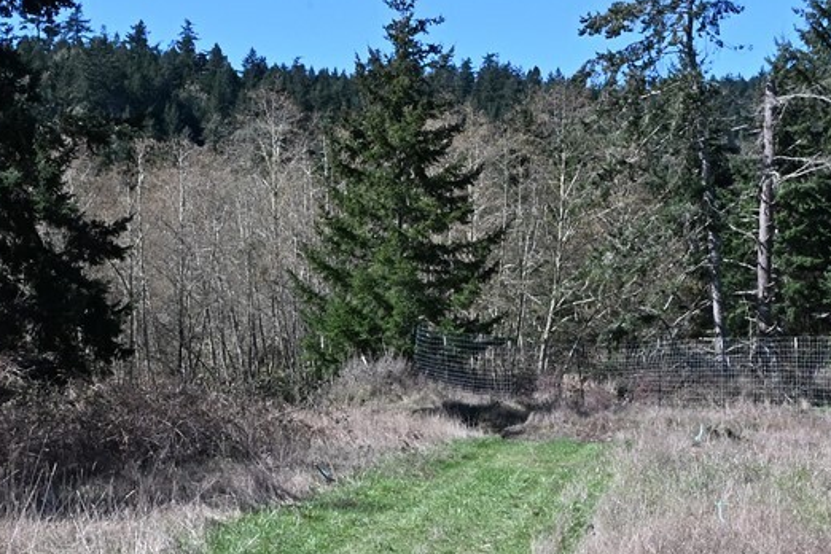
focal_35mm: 78
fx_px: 1800
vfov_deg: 17.3
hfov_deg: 26.0
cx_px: 410
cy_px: 445
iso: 1600
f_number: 22
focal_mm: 24
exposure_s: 1/400
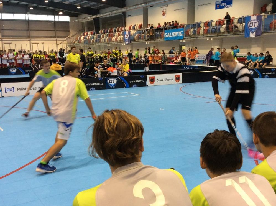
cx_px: 132
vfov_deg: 33.4
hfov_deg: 43.9
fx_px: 342
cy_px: 119
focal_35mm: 43
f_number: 2.4
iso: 50
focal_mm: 3.3
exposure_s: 1/25
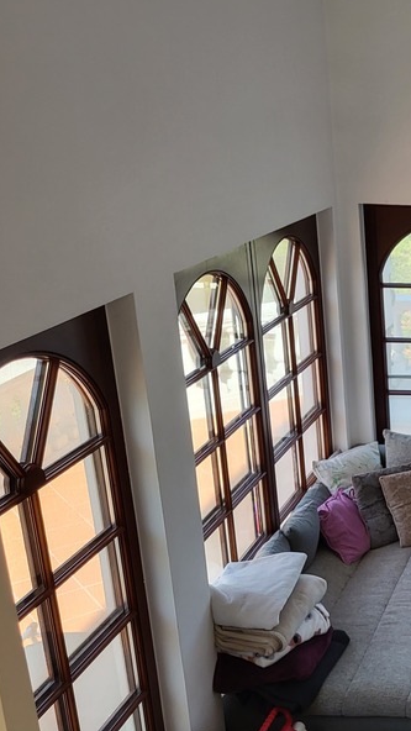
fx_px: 949
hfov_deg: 20.9
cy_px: 419
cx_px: 607
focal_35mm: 49
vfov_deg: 42.0
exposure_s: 1/100
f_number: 1.8
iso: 100
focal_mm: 5.4
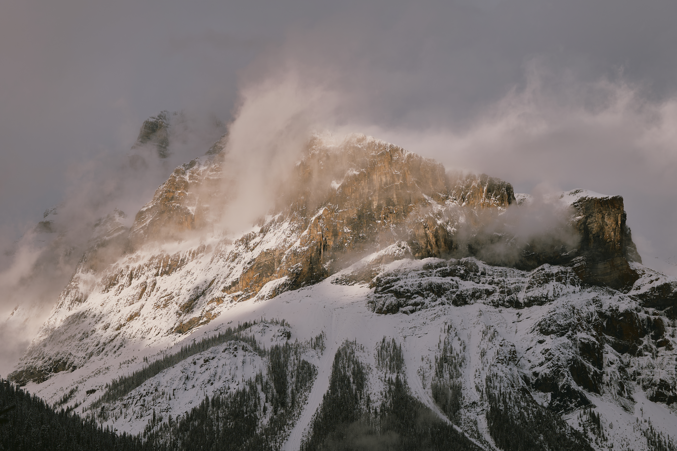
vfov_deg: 16.5
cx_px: 338
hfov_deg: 24.5
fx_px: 1561
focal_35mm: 83
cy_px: 226
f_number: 5.6
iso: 100
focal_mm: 83
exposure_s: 1/1000
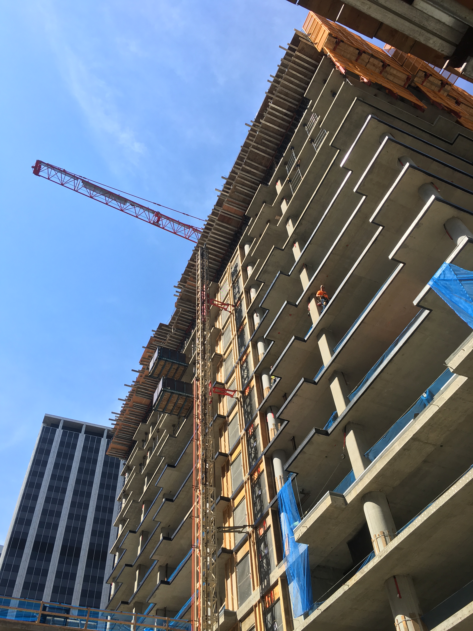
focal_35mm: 29
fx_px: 528
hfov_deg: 48.2
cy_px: 316
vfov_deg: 61.7
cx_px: 236
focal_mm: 4.15
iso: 25
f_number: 2.2
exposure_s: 1/884
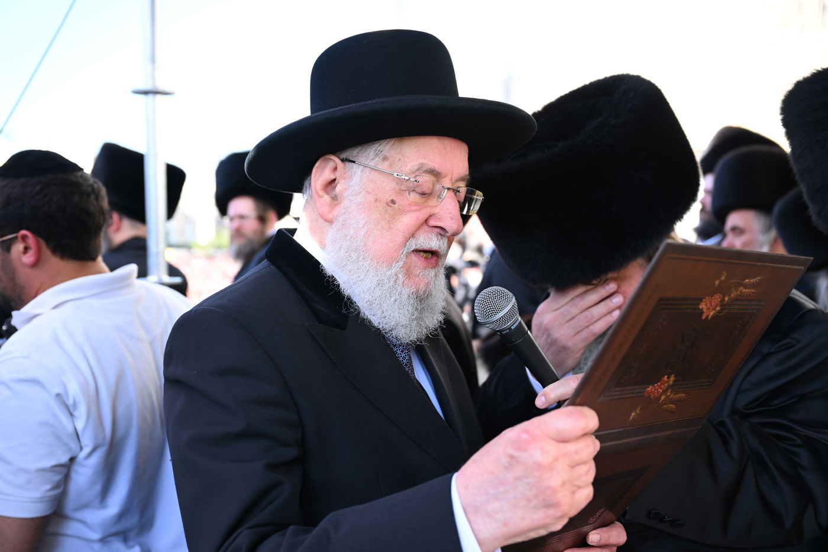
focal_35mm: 41
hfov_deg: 47.4
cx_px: 414
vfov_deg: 32.6
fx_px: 943
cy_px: 276
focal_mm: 41
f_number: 4
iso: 200
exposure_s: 1/250
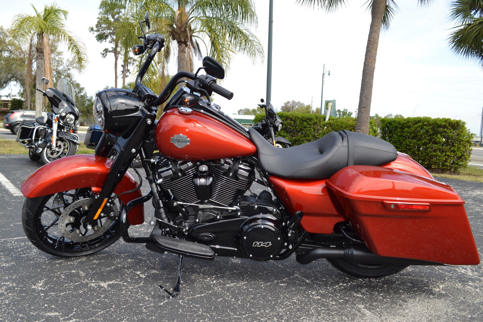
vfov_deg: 43.6
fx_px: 402
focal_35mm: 30
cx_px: 242
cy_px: 161
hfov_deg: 61.9
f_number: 6.3
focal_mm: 20
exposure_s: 1/200
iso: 100
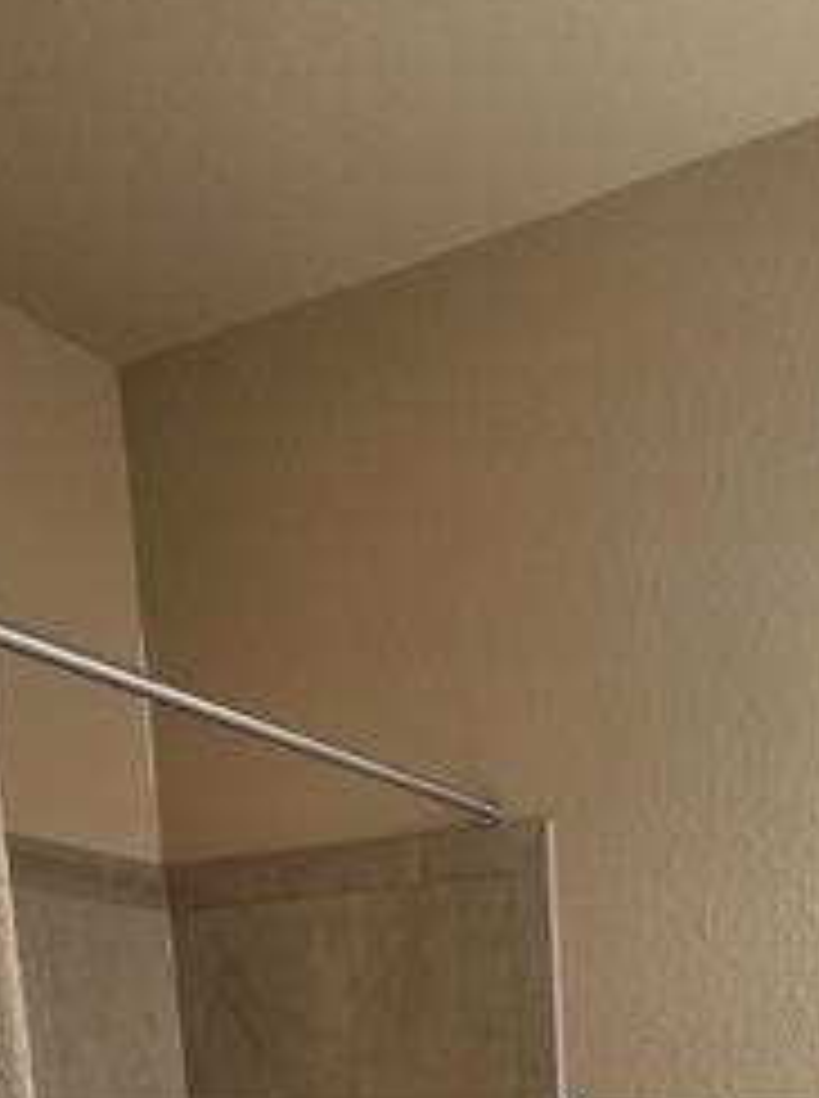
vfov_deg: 33.9
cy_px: 1408
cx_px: 808
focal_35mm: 41
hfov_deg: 32.4
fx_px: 1298
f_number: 2.2
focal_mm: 2.2
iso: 250
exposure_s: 1/60
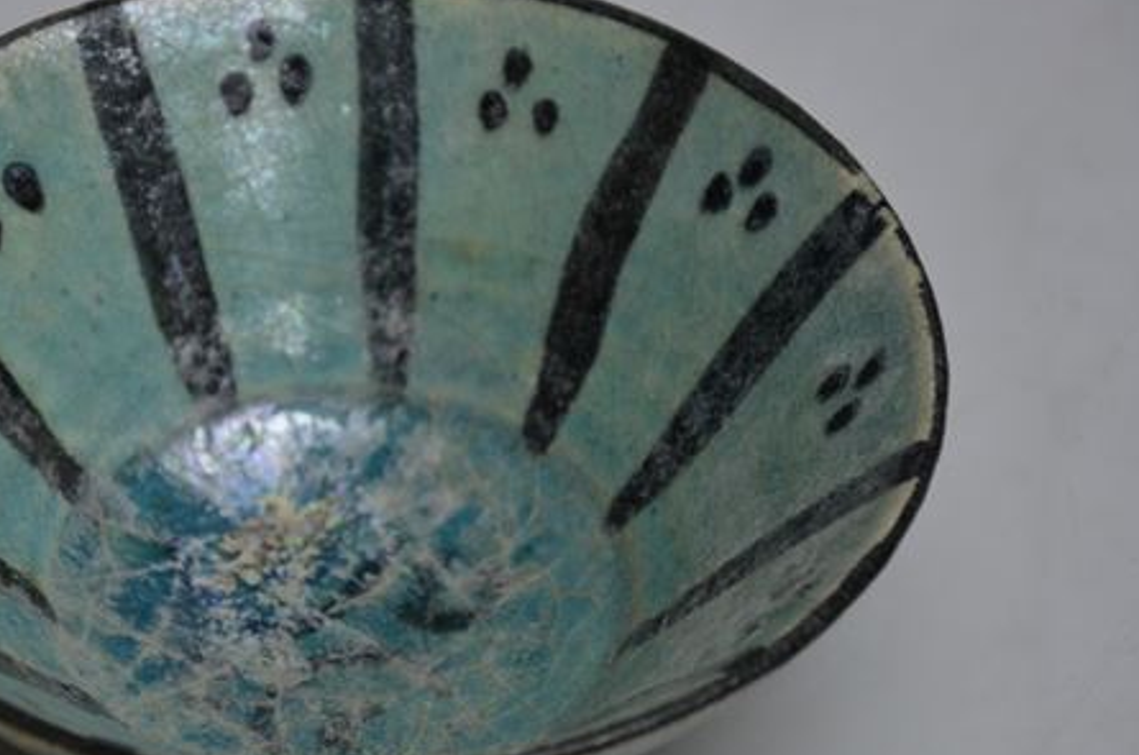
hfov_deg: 8.3
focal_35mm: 248
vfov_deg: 5.5
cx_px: 299
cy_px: 435
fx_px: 7826
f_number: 5.6
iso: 720
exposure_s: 1/250
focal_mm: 105
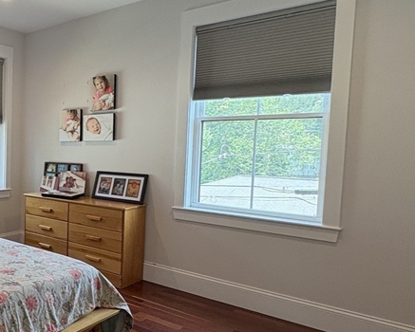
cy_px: 167
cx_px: -31
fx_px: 393
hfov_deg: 44.1
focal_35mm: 32
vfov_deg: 45.8
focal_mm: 2.22
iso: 200
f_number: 2.2
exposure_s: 1/120
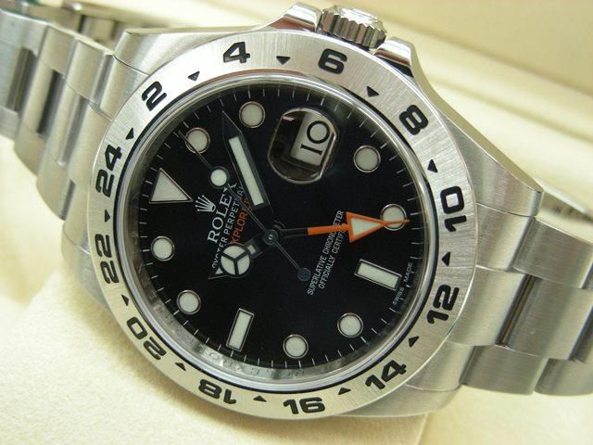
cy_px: 222
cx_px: 296
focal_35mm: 53
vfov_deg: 27.5
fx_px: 908
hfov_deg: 36.2
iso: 194
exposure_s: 1/30
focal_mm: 8.8
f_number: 3.5
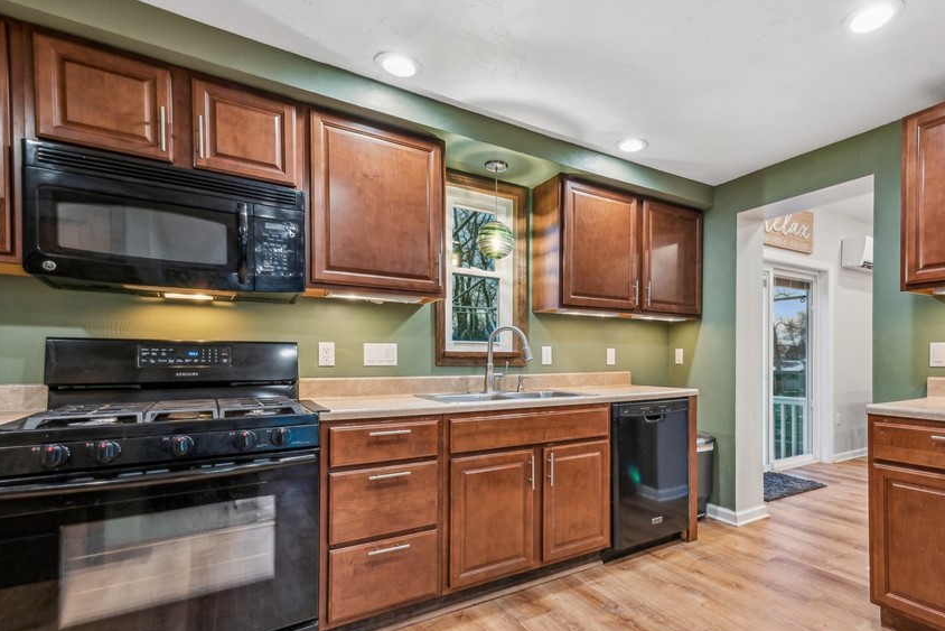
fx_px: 473
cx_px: 567
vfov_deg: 67.1
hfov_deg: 88.8
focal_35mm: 18
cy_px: 360
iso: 50
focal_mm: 14
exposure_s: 1/2.5
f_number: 11
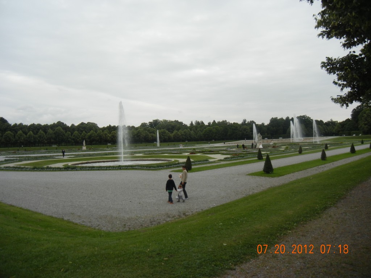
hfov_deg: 60.0
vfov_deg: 46.8
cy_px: 139
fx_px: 322
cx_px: 186
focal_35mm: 30
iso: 160
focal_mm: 5.4
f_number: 7
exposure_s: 1/294
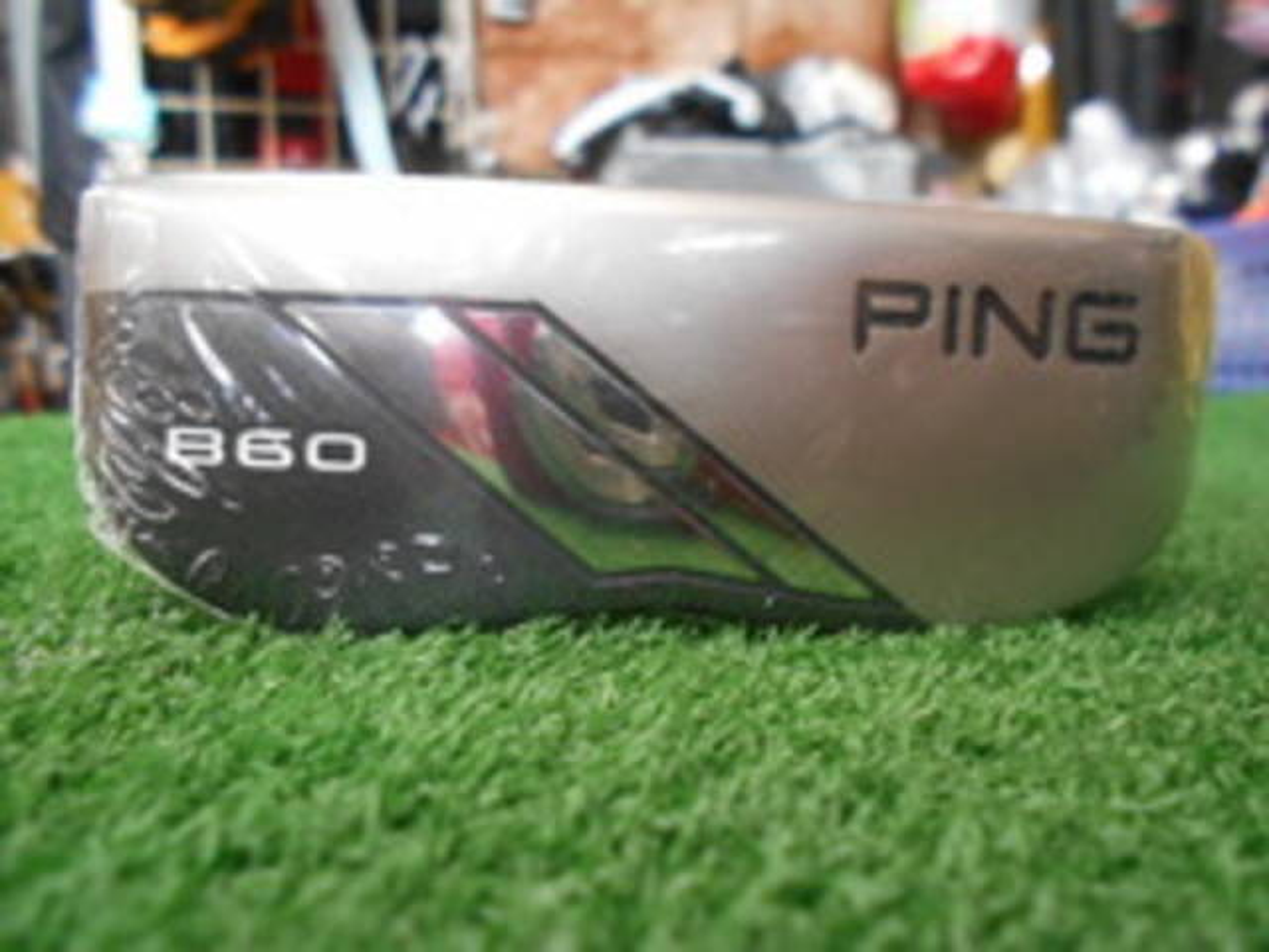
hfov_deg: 67.3
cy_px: 476
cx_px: 634
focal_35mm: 26
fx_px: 953
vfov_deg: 53.1
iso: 320
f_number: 3.2
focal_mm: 4.6
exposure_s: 1/30
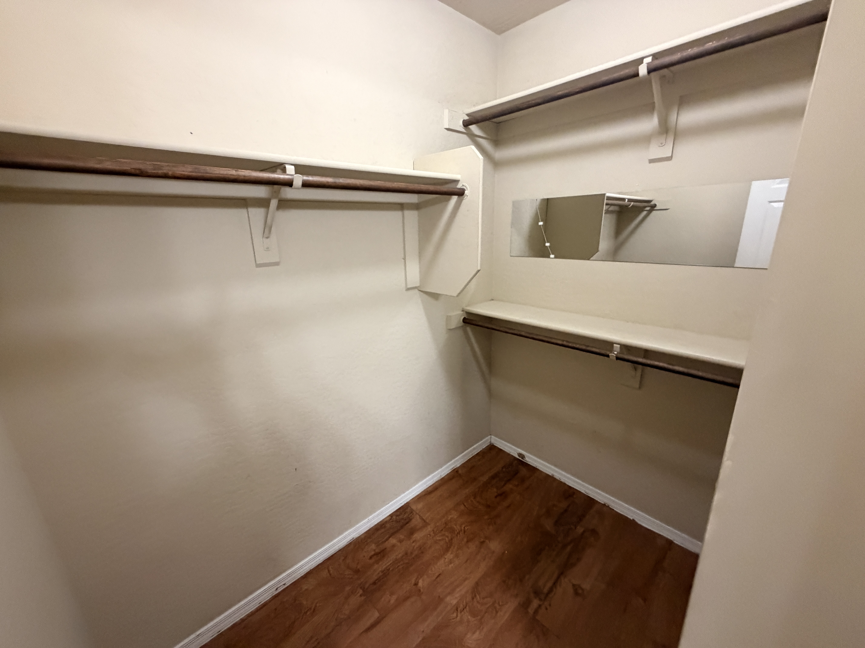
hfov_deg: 102.1
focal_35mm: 14
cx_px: 432
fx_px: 350
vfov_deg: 85.7
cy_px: 324
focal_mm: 2.22
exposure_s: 1/60
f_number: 2.2
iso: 640
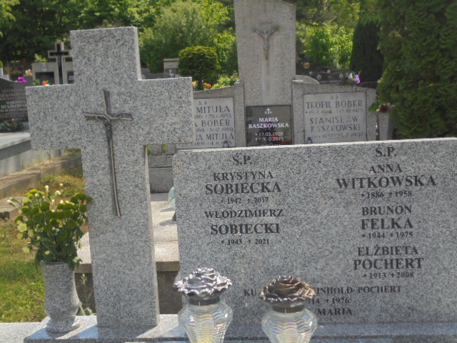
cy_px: 172
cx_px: 228
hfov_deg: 38.9
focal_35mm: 49
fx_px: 647
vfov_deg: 29.7
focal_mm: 8.9
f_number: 4.8
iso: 100
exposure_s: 1/400
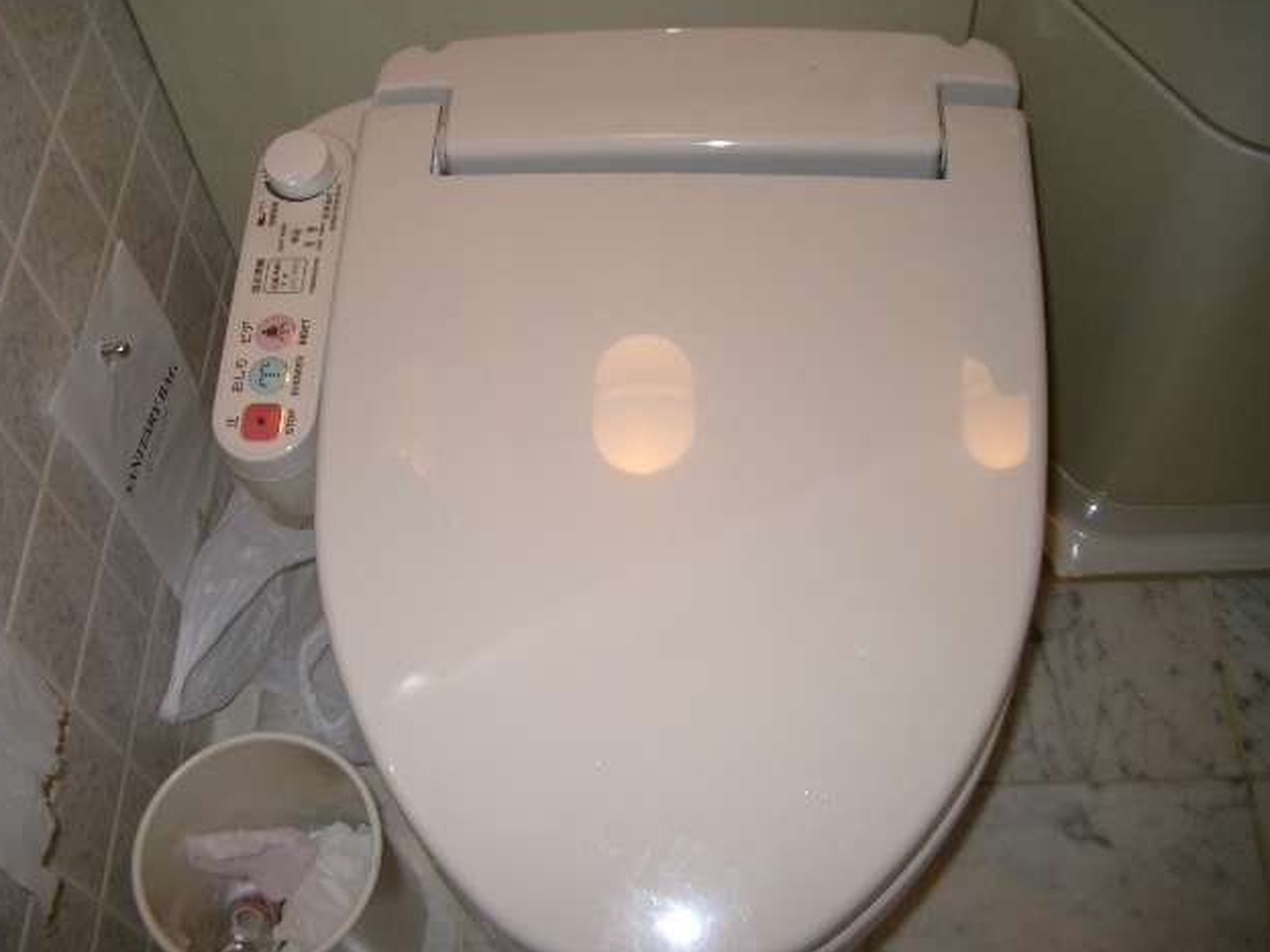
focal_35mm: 38
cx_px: 626
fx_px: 1394
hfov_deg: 49.0
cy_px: 465
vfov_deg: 37.7
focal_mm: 7.6
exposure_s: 1/60
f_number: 2.6
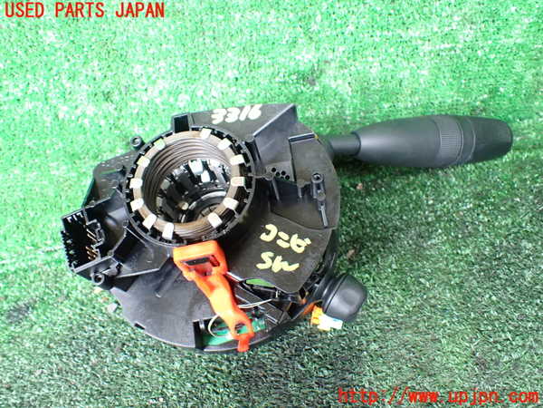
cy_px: 204
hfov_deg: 60.0
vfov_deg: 46.8
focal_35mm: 30
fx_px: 471
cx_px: 272
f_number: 2.3
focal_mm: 5.4
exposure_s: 1/50
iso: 800
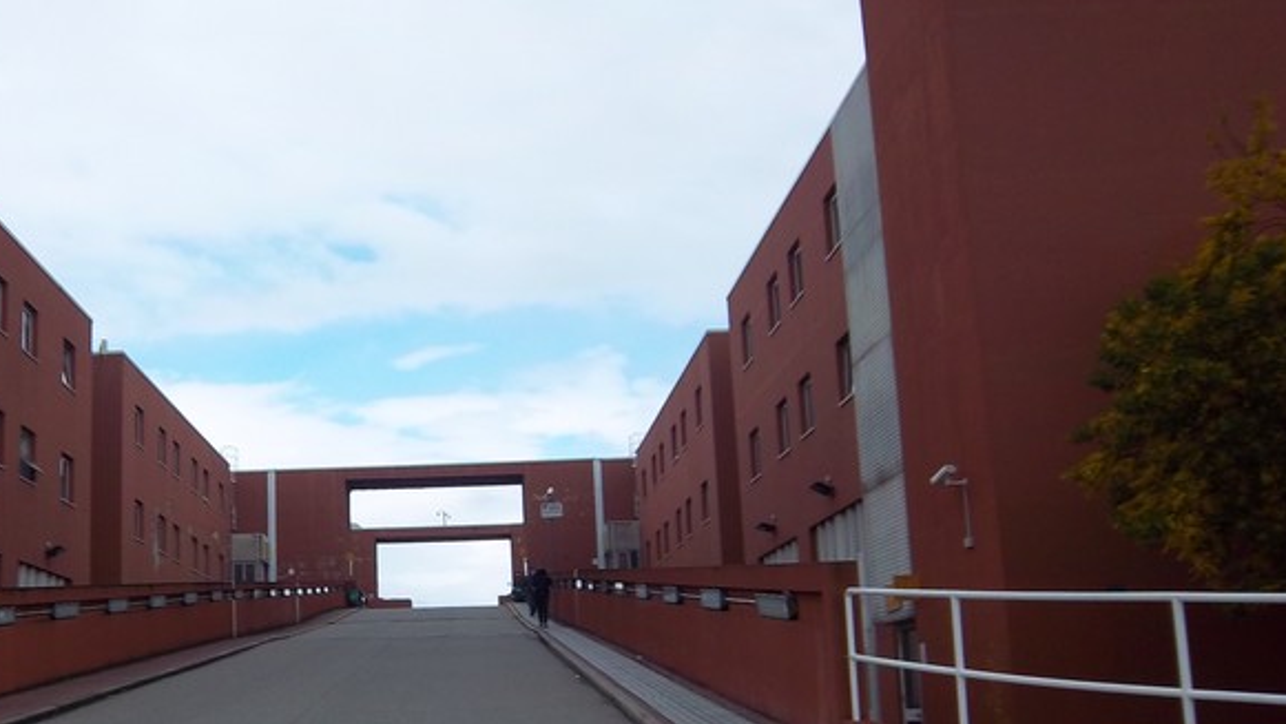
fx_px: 1432
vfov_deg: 28.3
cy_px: 434
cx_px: 427
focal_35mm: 42
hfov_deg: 47.6
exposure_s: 1/160
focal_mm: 5.05
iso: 64
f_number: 7.86
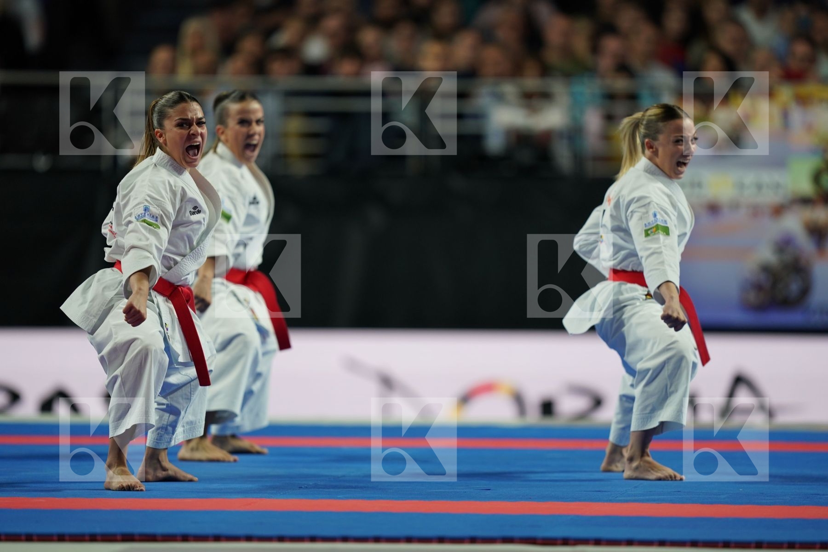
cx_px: 414
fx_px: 9199
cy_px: 276
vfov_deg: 3.4
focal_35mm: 400
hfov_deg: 5.2
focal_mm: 400
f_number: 2.8
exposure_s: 1/500
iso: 640
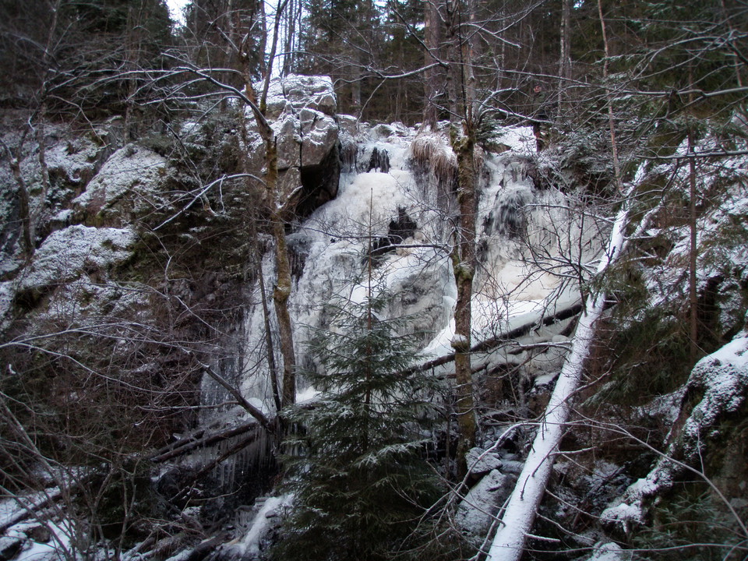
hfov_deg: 49.0
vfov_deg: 37.7
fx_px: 821
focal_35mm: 38
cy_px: 280
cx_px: 374
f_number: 3.5
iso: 160
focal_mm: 6.7
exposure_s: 1/30
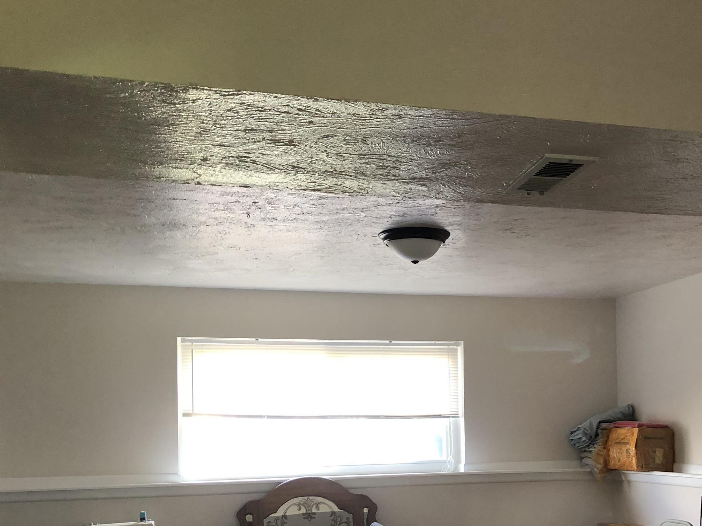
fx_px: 913
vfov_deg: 31.5
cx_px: 444
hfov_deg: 41.7
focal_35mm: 45
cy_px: 407
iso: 40
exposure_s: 1/15
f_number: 1.8
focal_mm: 3.99
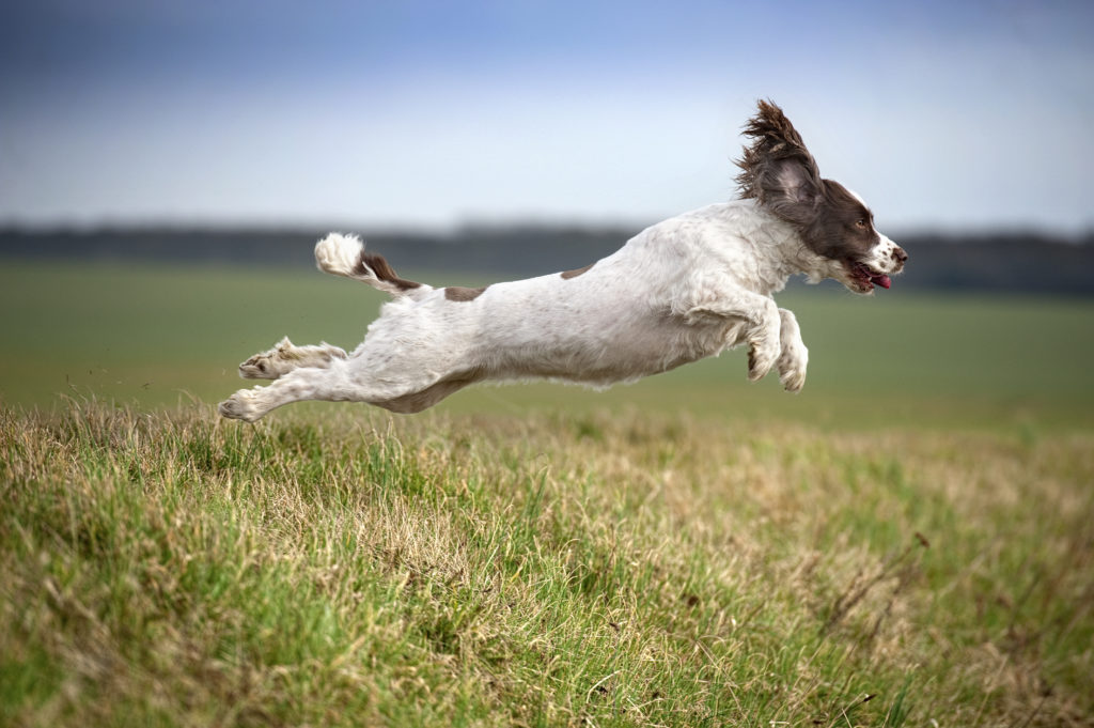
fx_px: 6073
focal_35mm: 200
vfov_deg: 6.9
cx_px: 547
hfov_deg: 10.3
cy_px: 364
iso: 400
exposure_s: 1/2500
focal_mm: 200
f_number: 4
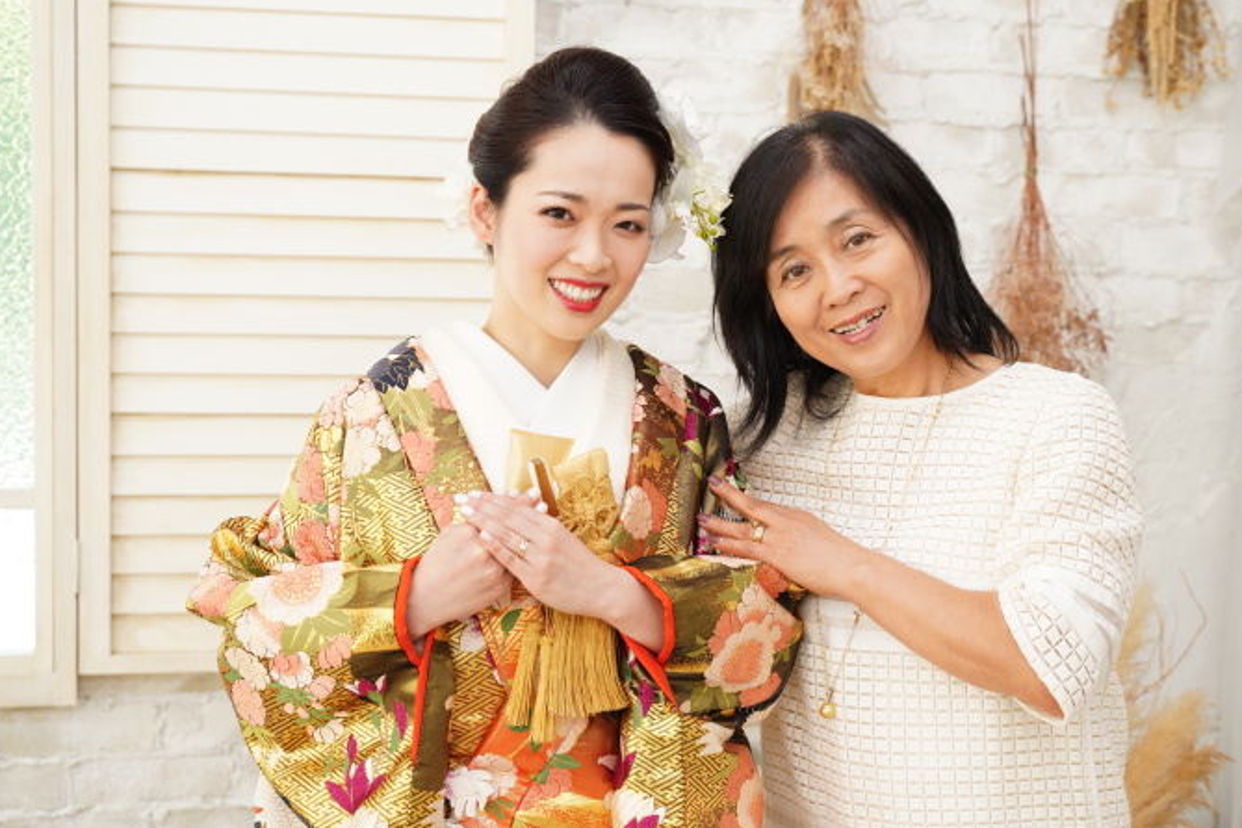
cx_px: 705
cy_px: 413
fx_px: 2104
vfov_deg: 22.3
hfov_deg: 32.8
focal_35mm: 61
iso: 500
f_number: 3.5
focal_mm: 51
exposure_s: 1/80
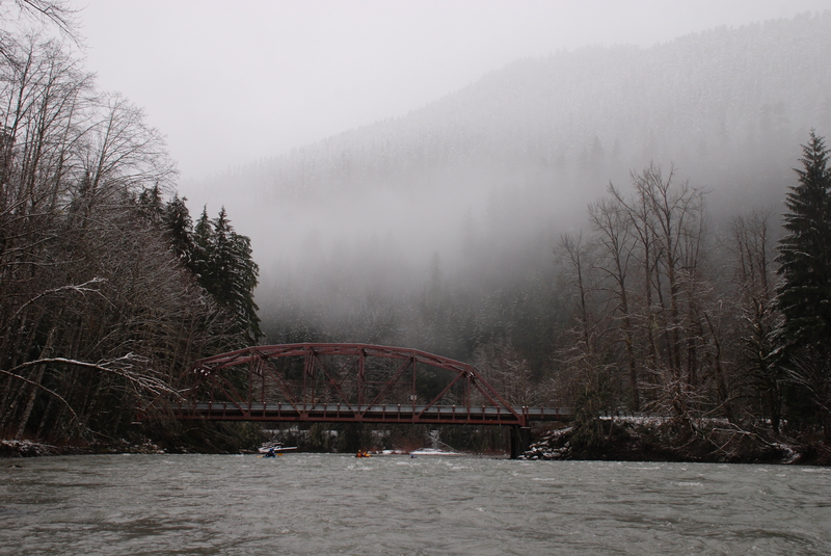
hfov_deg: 53.1
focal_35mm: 36
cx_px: 416
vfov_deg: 36.9
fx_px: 832
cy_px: 278
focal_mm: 24
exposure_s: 1/200
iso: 400
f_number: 7.1
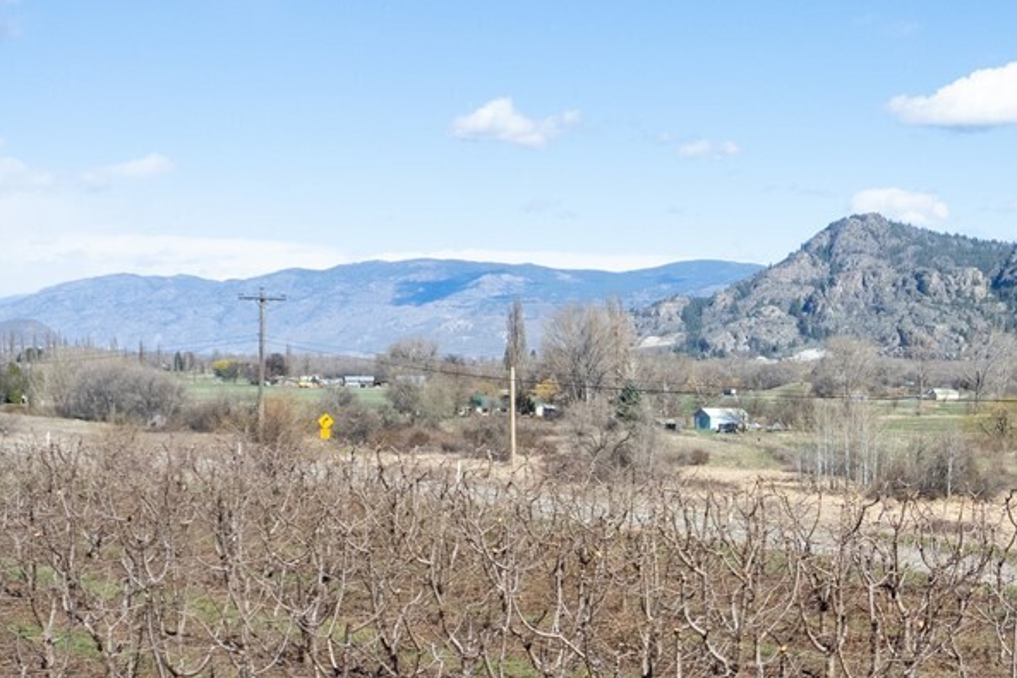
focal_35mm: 63
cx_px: 984
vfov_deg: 21.3
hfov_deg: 30.0
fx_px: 1779
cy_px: 548
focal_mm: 8.38
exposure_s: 1/2500
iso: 100
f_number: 2.8
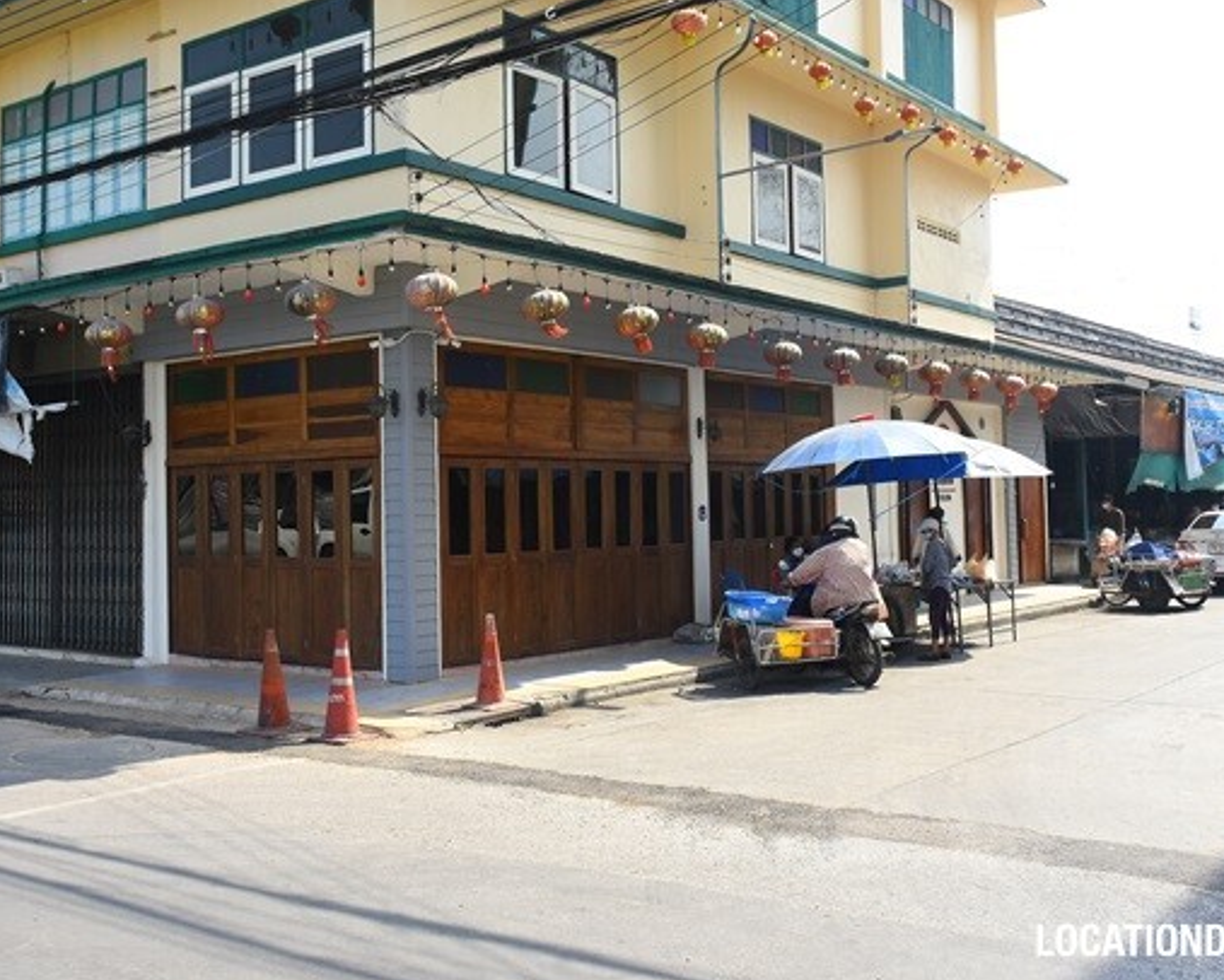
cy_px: 424
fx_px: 1268
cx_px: 570
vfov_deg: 42.2
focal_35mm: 35
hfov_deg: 51.5
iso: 250
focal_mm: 18
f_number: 7.1
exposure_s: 1/320
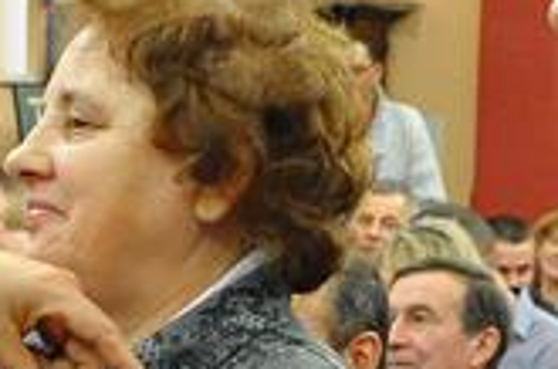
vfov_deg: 7.3
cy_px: 428
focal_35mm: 186
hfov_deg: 11.0
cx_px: 51
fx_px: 2875
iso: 2500
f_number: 5.6
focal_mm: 24
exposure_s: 1/80
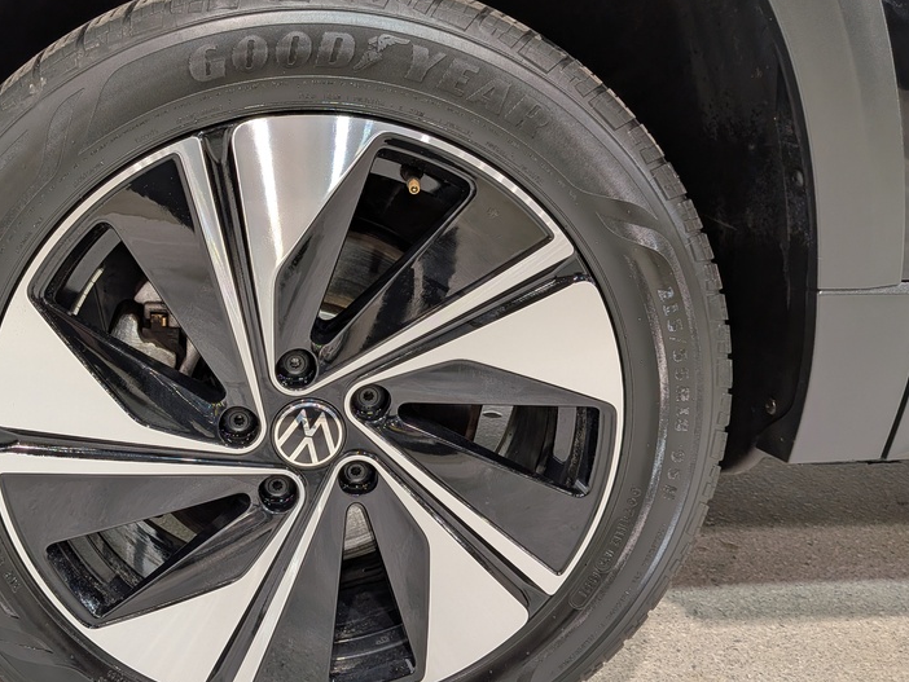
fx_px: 919
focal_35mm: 35
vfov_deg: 40.7
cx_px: 295
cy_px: 358
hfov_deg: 51.5
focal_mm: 4.53
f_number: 1.7
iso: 33
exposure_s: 1/24
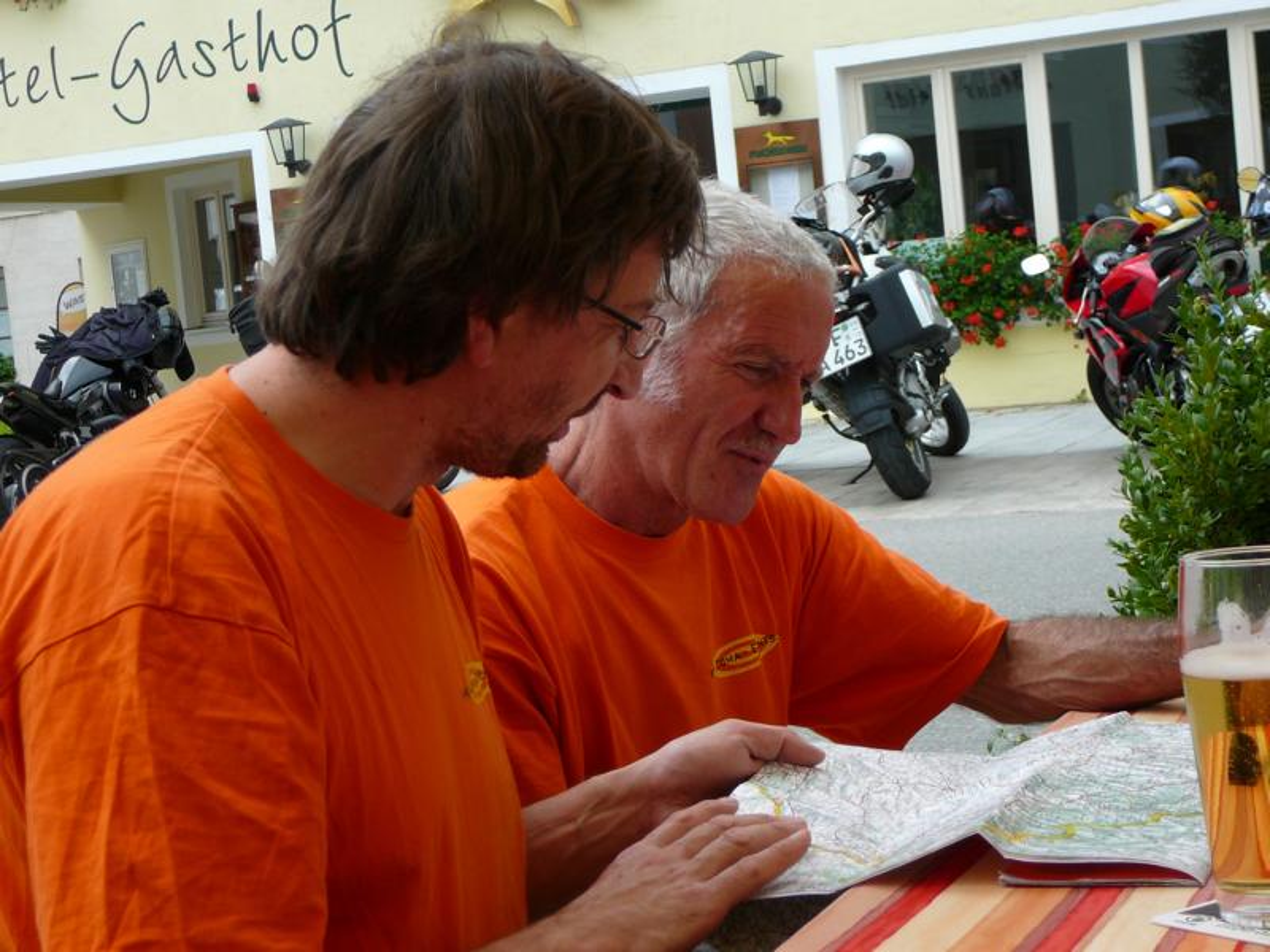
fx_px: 2385
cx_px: 635
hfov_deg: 29.8
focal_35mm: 65
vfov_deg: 22.6
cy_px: 476
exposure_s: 1/400
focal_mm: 9.7
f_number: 3.6
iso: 80
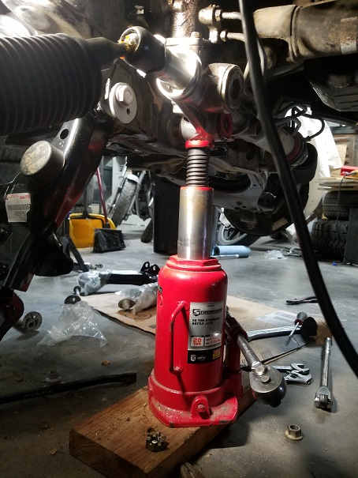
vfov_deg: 67.3
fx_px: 358
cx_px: 179
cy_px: 239
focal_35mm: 26
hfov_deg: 53.1
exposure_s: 1/17
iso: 250
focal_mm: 4.25
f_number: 1.7
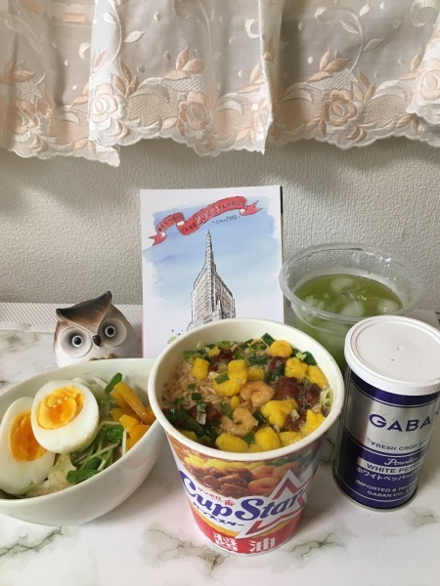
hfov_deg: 48.2
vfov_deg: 61.7
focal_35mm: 29
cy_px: 293
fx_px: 491
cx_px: 220
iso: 100
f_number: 2.2
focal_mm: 4.15
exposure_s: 1/30
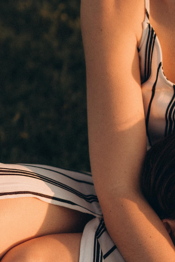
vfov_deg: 14.1
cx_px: 241
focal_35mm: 145
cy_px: 159
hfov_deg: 9.3
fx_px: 1057
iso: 100
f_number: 1.4
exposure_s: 1/1250
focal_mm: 35
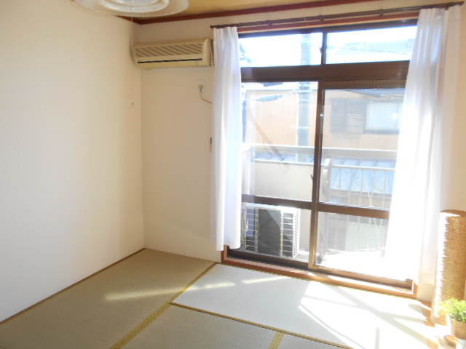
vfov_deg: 53.1
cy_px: 174
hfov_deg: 67.3
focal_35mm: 26
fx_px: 350
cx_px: 233
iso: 80
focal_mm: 4.6
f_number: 3.2
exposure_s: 1/40
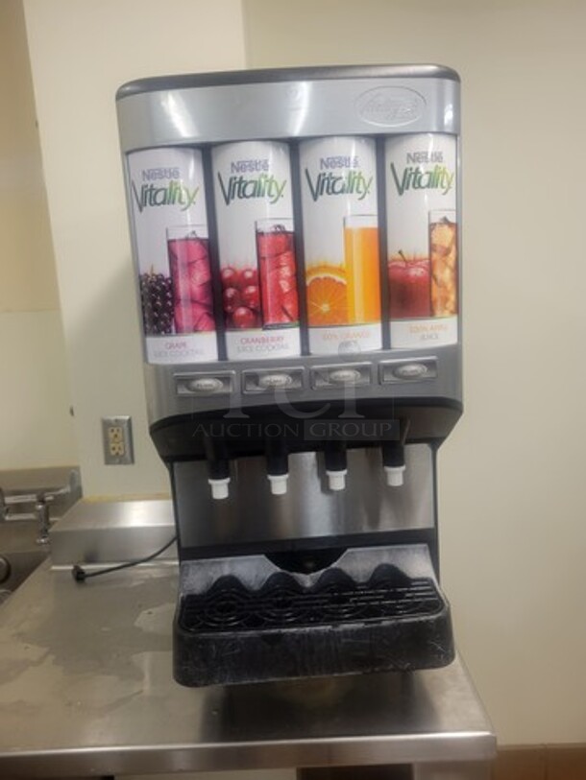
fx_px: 587
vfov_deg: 67.3
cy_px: 390
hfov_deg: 53.1
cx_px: 293
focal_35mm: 26
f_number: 1.8
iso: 100
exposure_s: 1/46
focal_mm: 5.4
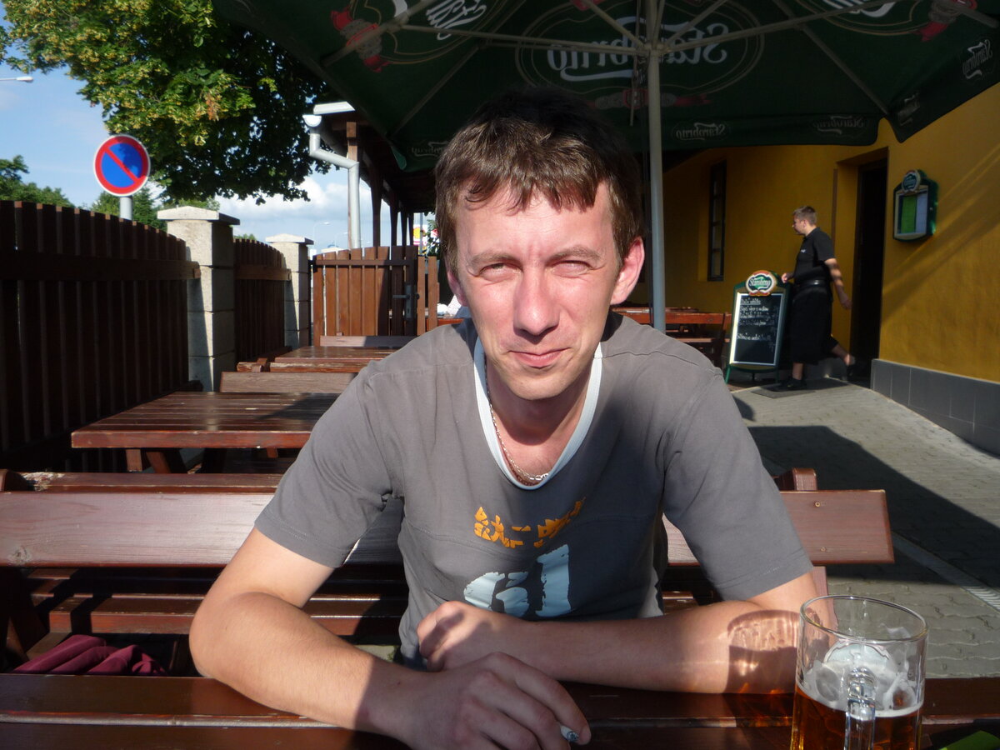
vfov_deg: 46.8
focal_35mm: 30
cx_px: 500
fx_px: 867
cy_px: 375
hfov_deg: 60.0
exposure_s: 1/400
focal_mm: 5.2
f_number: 4.5
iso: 100
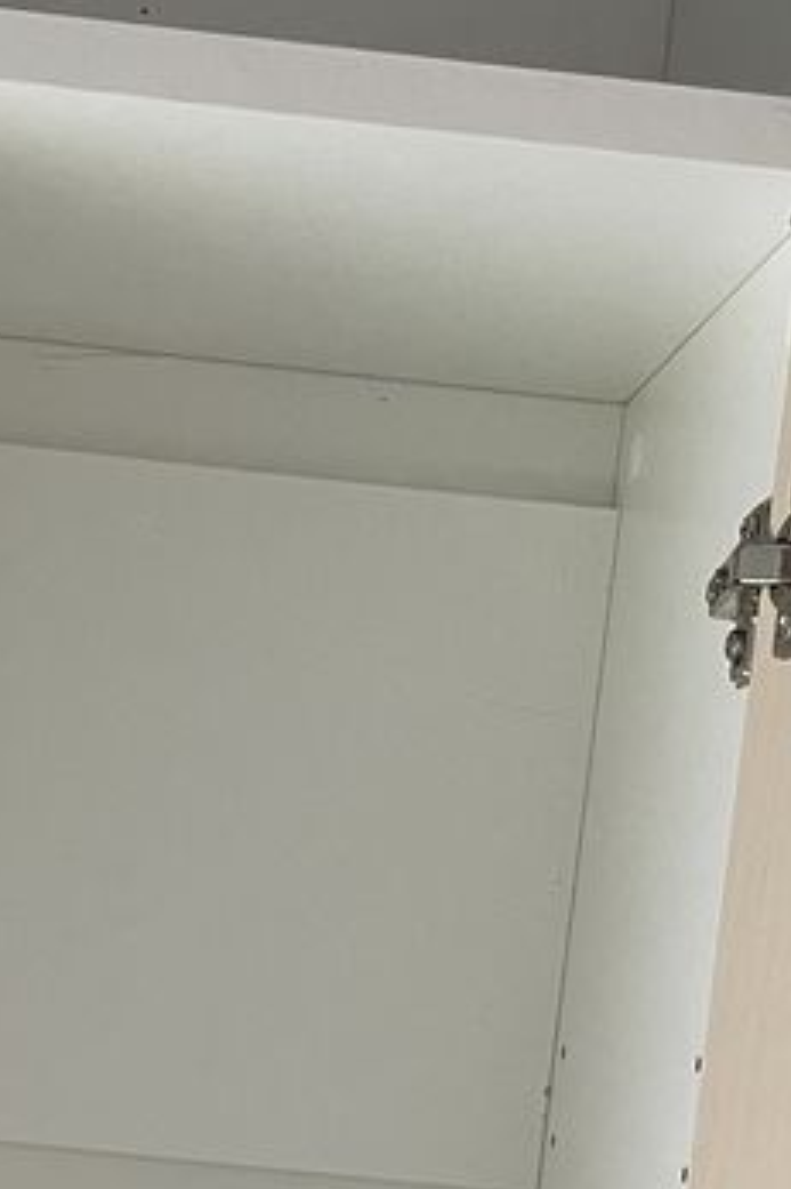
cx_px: 106
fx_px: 2573
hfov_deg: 17.3
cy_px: 1264
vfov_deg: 24.5
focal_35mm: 78
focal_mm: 4.2
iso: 200
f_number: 1.6
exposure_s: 1/60
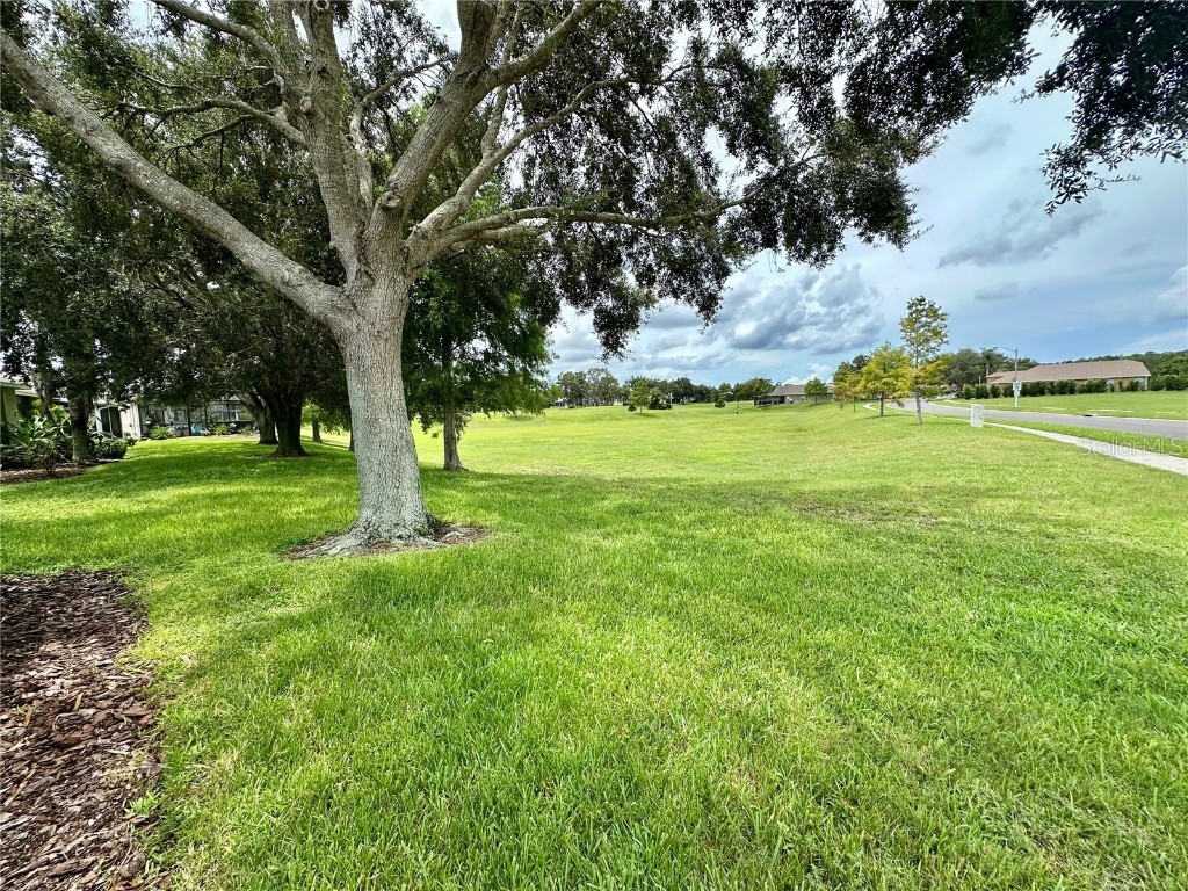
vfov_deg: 85.7
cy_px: 446
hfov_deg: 102.1
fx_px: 480
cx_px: 594
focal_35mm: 14
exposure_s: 1/1435
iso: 50
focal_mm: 2.22
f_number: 2.2
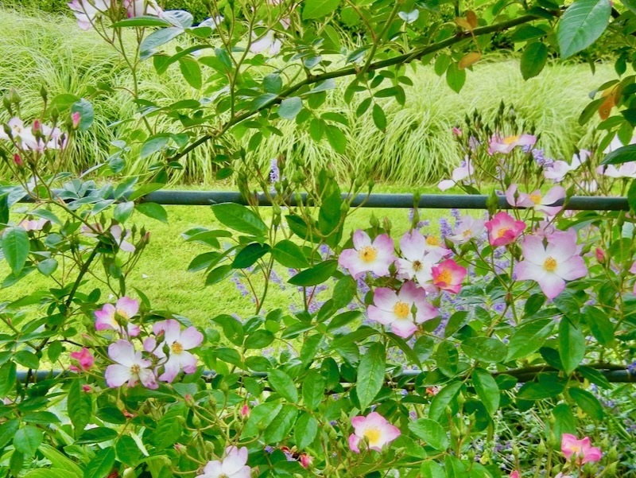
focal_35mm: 30
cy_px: 239
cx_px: 318
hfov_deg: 59.9
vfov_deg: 46.8
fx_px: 552
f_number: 3.5
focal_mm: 5.4
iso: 160
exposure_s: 1/320
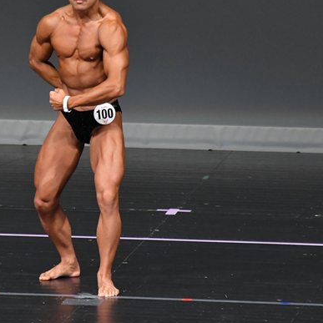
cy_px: 114
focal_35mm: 638
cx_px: 79
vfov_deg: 2.7
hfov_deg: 2.7
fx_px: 6735
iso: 4000
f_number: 5.6
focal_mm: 250
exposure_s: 1/400
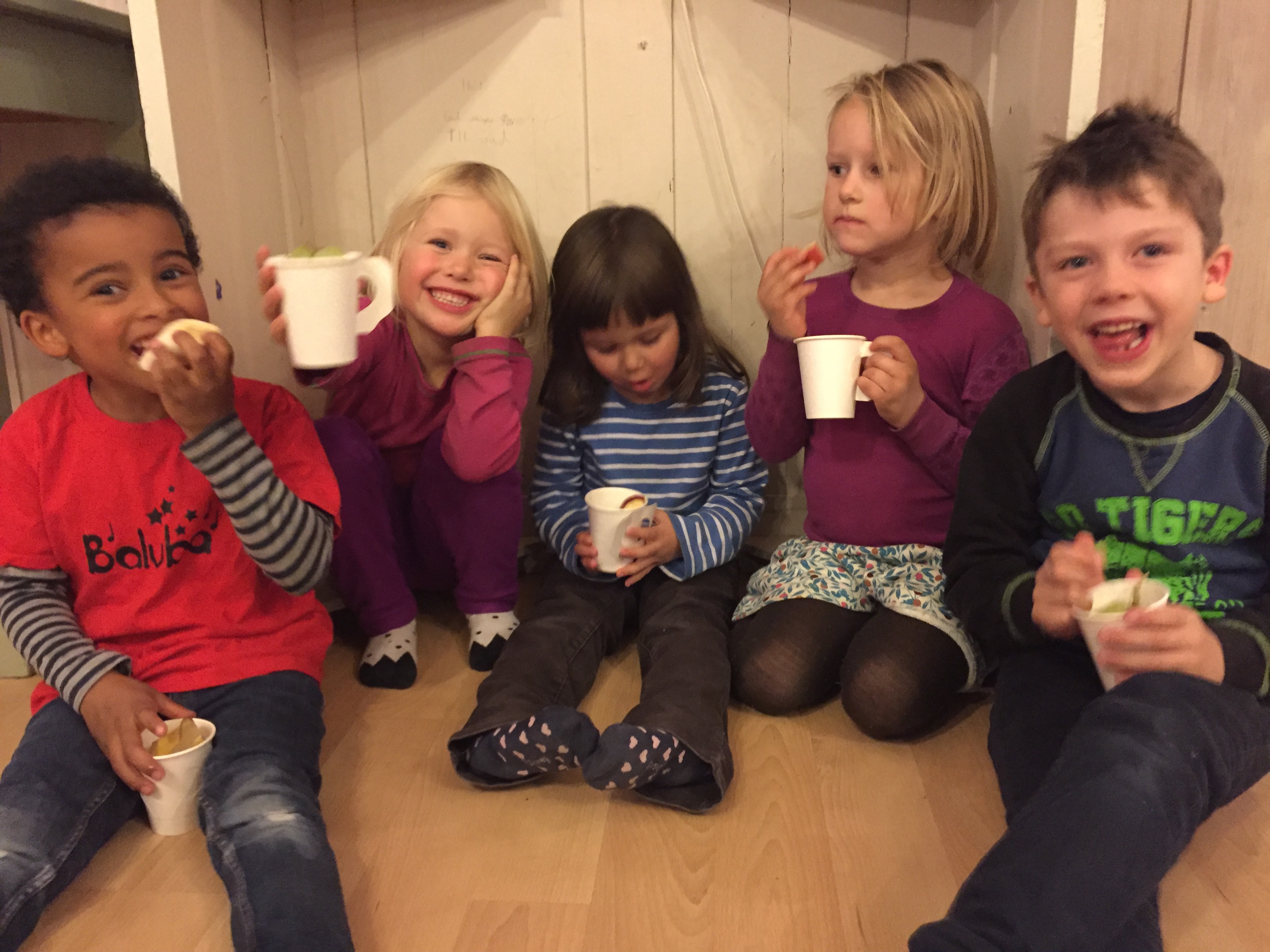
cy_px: 476
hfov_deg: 61.7
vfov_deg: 48.2
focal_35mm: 29
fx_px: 1064
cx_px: 635
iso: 500
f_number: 2.2
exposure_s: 1/17
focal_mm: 4.15
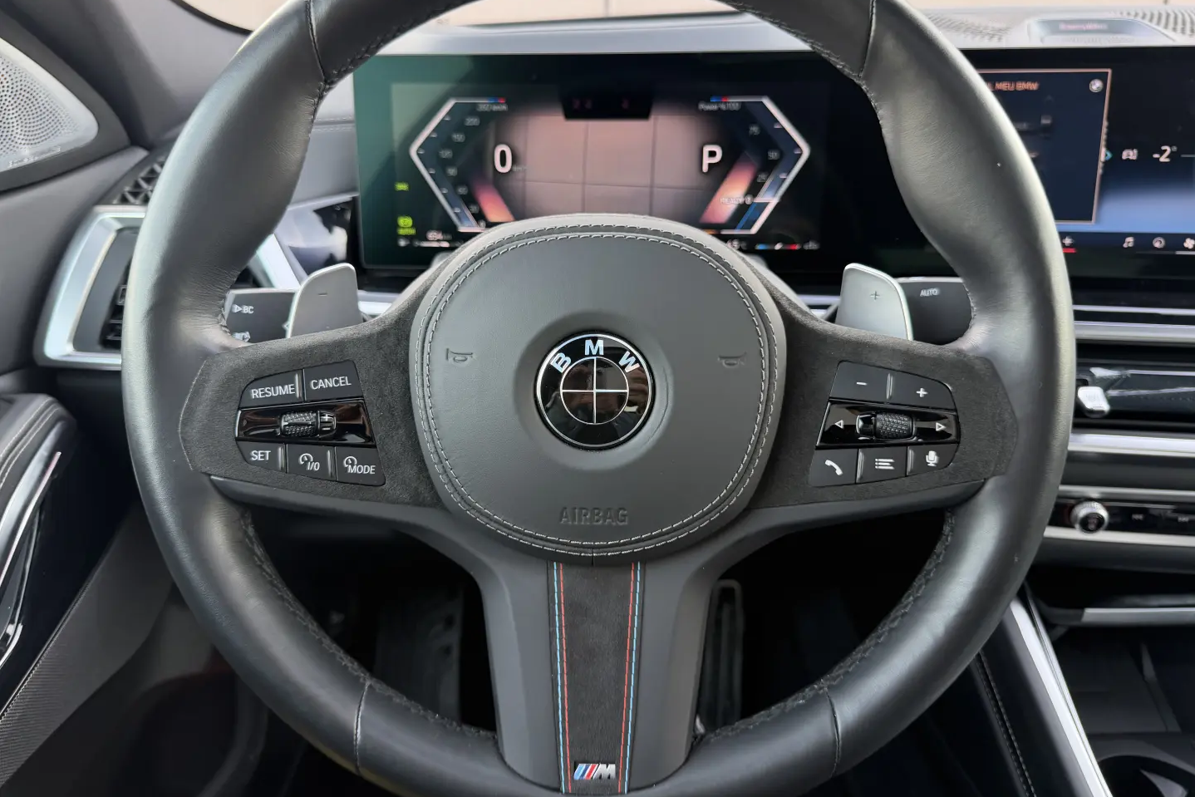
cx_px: 598
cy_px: 371
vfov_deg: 51.3
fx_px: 830
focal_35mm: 25
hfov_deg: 71.5
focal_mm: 6.76
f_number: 1.78
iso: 160
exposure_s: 1/105
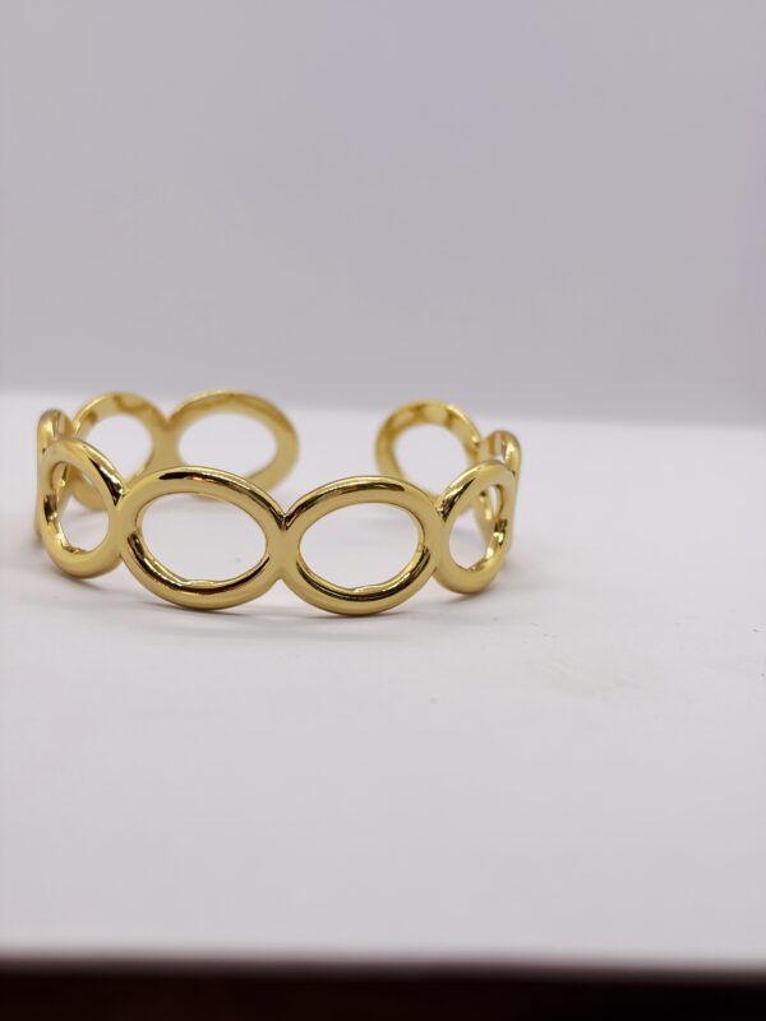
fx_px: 1534
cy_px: 510
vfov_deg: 36.8
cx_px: 383
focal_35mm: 52
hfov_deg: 28.0
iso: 32
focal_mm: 5.96
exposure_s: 1/526
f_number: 1.6
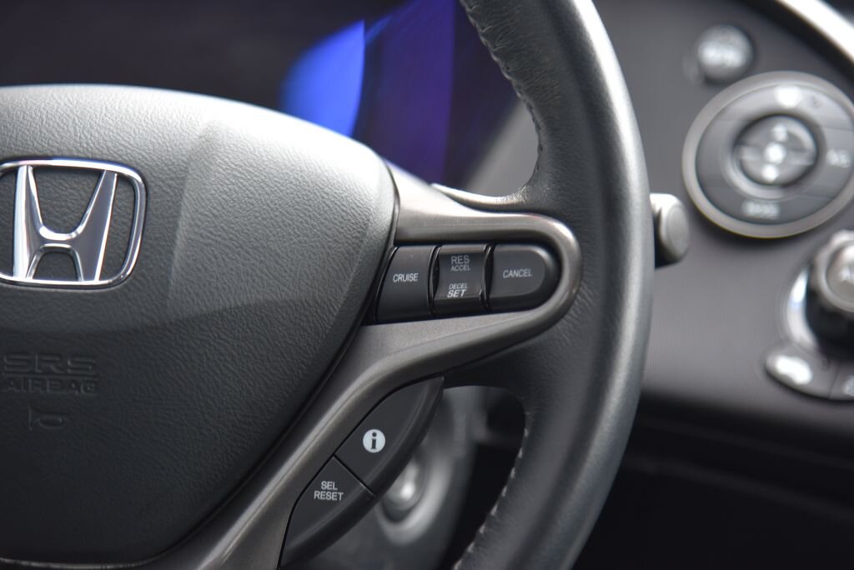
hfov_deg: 17.1
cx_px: 427
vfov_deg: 11.4
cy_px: 285
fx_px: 2848
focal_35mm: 120
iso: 500
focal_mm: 120
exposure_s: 1/10
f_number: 4
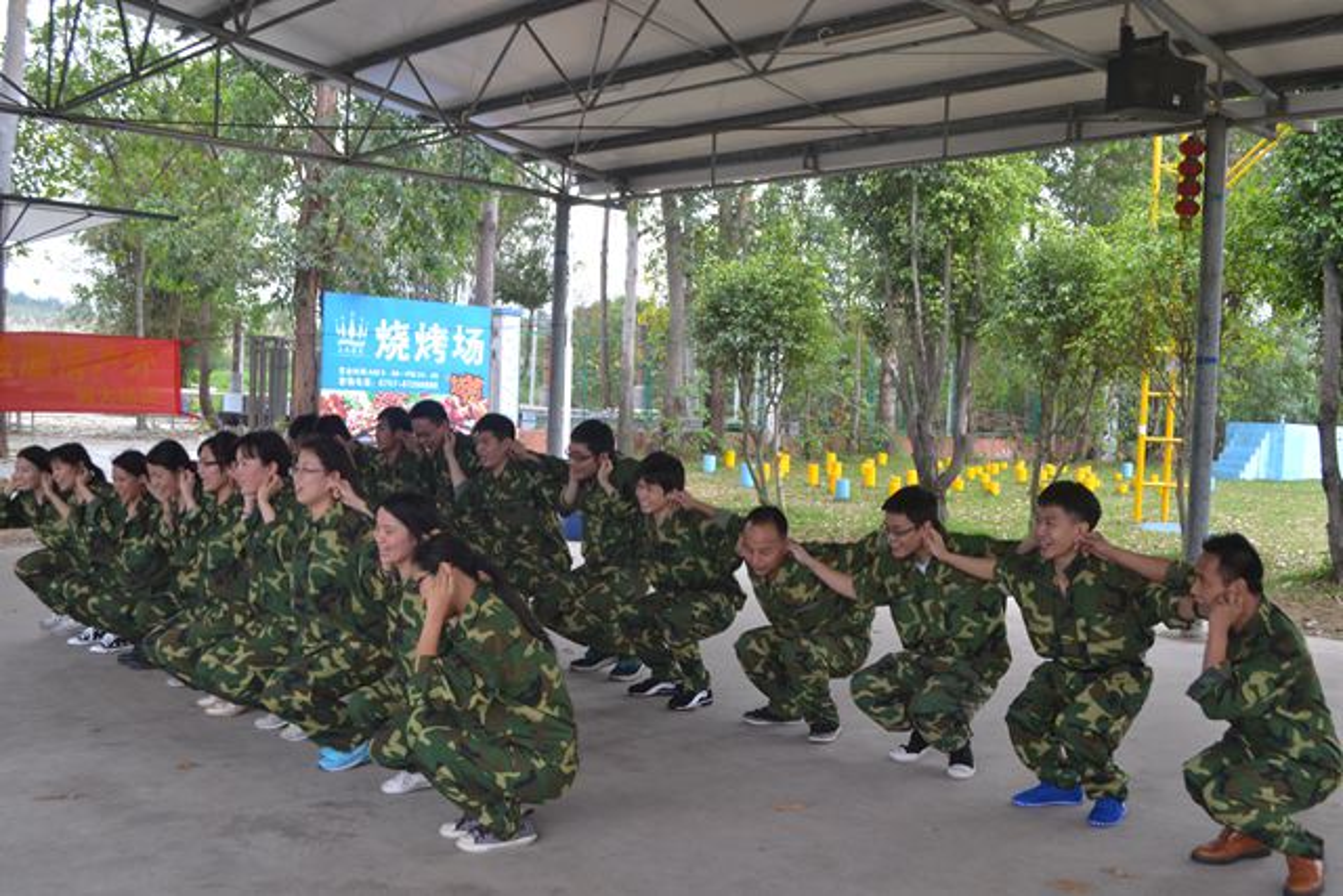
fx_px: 1343
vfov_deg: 36.9
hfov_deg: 53.1
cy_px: 448
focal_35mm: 36
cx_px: 672
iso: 360
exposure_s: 1/125
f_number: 5.6
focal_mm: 24
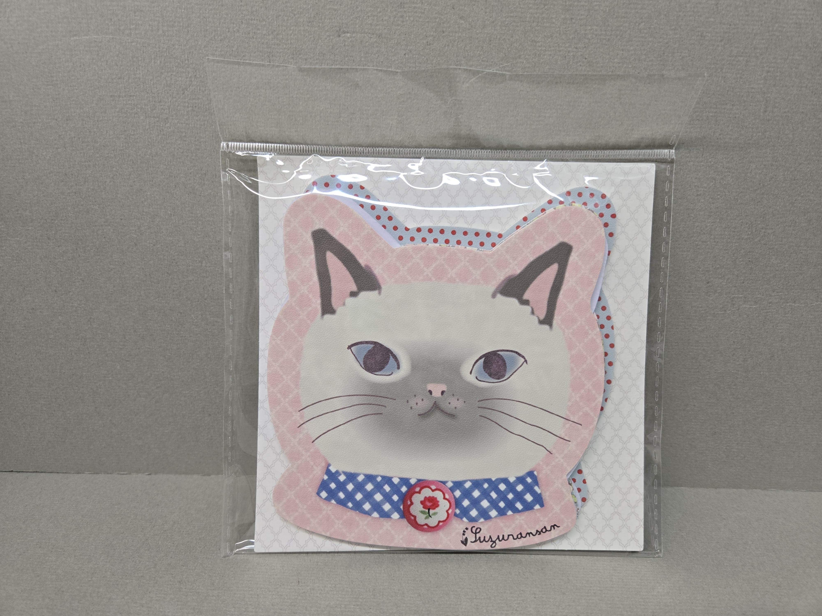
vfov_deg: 58.9
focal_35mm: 23
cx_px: 411
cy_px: 308
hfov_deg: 73.9
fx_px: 546
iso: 160
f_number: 1.8
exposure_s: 1/100
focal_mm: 5.4
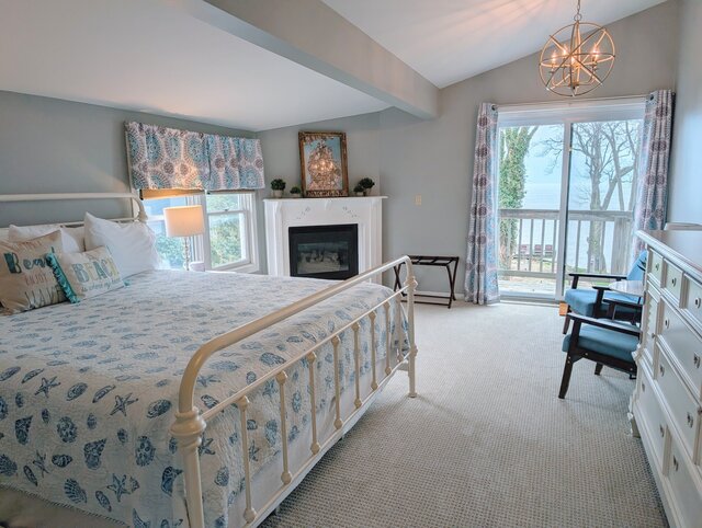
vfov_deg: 56.9
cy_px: 264
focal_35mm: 24
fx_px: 487
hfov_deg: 71.5
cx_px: 351
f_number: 1.68
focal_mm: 6.9
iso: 20
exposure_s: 1/962
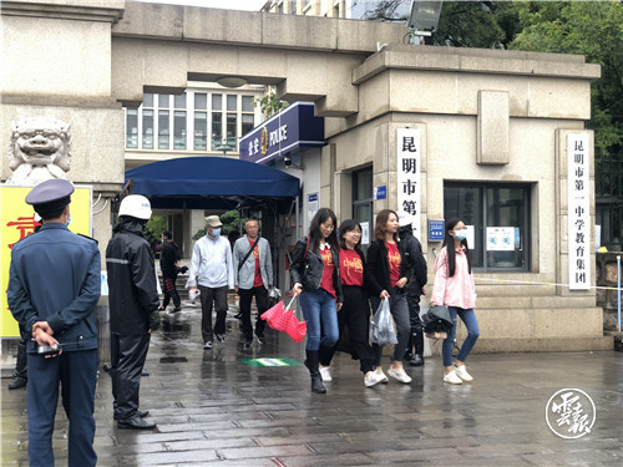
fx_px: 936
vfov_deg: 28.0
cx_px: 312
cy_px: 234
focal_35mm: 52
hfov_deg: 36.8
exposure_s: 1/60
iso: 25
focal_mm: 6
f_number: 2.4
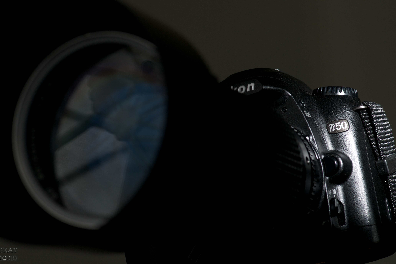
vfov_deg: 8.7
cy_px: 132
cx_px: 196
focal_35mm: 159
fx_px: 1743
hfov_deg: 13.0
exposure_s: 1/200
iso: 200
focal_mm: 105
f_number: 8
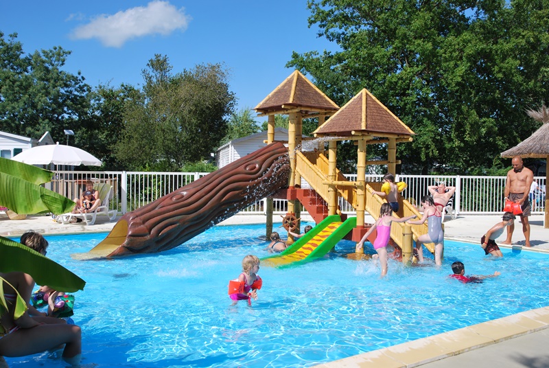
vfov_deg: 40.1
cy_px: 184
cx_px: 274
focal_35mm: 33
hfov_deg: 57.2
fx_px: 504
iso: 100
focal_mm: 22
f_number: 8
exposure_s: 1/250
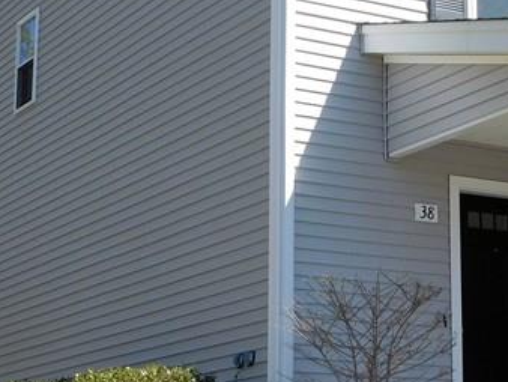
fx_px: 1601
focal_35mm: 109
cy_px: 174
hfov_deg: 17.9
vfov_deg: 13.6
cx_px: 382
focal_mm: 6.3
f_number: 3.5
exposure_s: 1/1000
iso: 125
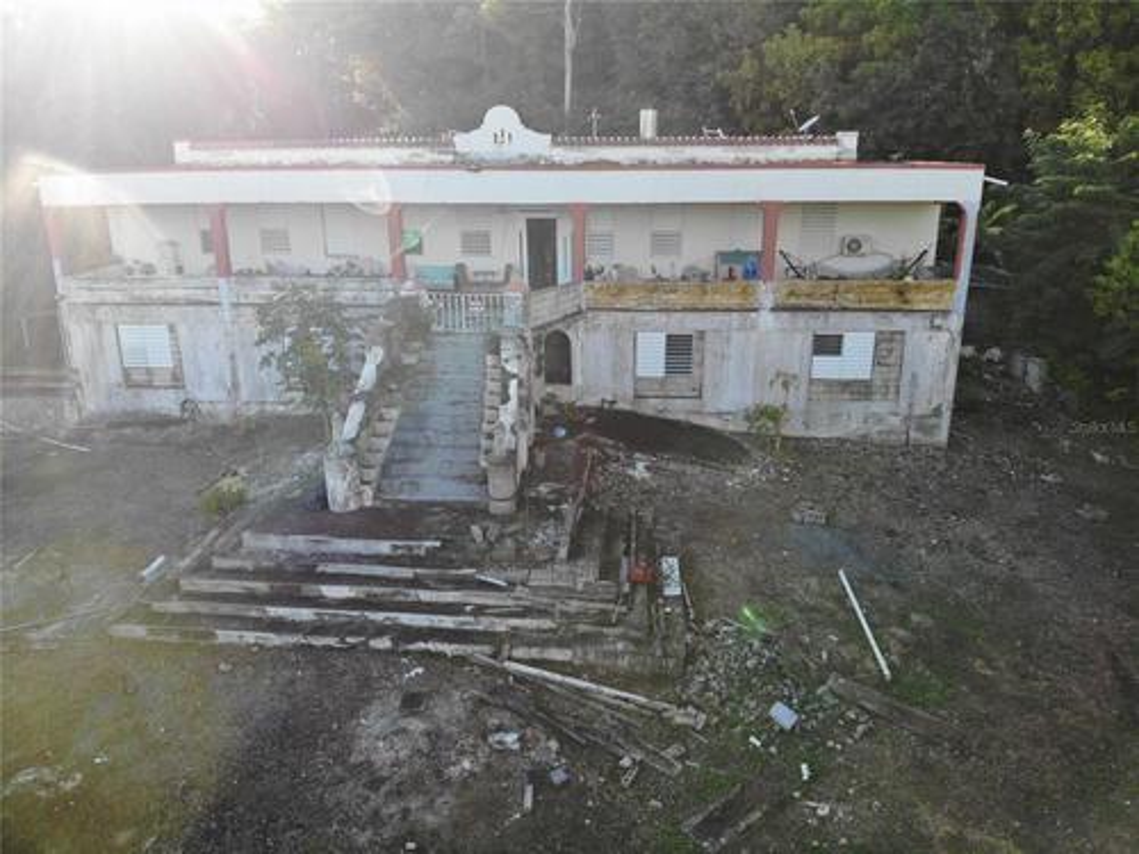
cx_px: 570
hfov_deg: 71.6
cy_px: 427
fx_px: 790
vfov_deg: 56.8
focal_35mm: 24
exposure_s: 1/179
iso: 100
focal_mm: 4.5
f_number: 2.8
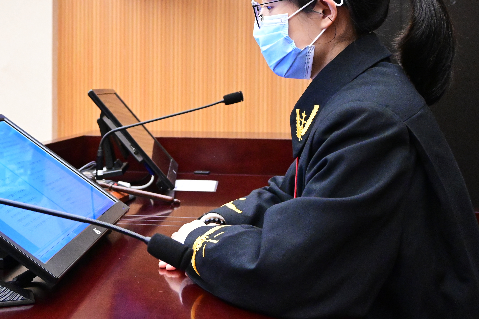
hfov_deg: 37.5
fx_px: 692
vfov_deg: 25.8
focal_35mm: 52
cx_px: 140
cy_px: 90
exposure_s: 1/200
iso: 7200
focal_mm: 24
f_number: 4.2
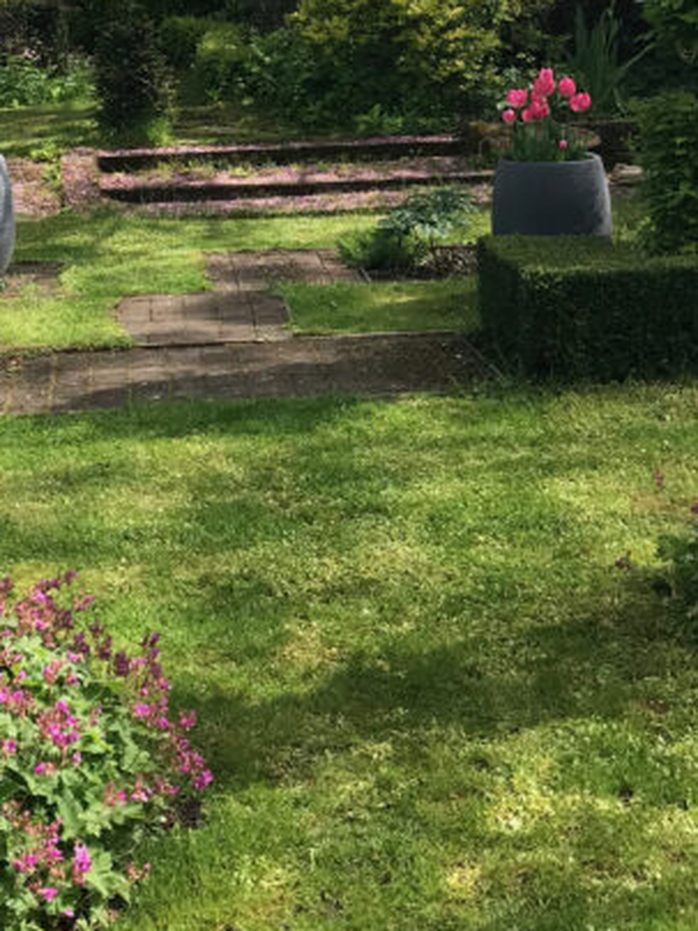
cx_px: 187
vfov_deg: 26.3
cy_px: 48
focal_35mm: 71
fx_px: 1909
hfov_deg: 20.6
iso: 20
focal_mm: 3.99
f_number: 1.8
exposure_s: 1/870
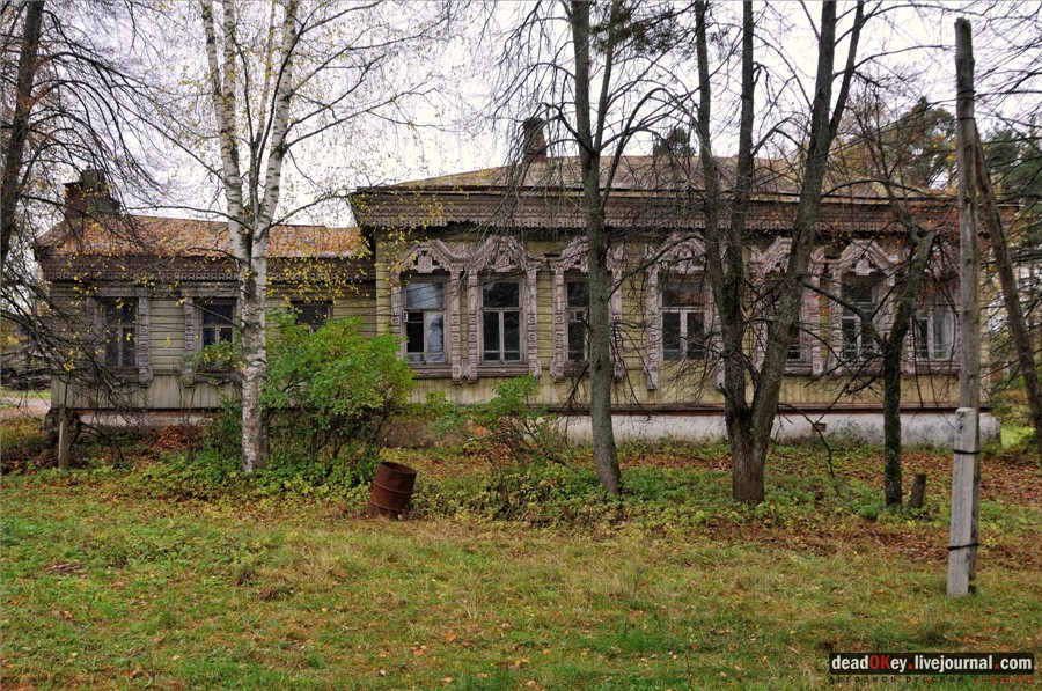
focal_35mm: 36
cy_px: 346
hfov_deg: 53.2
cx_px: 521
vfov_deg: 36.8
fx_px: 1040
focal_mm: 24
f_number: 8
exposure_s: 1/160
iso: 400
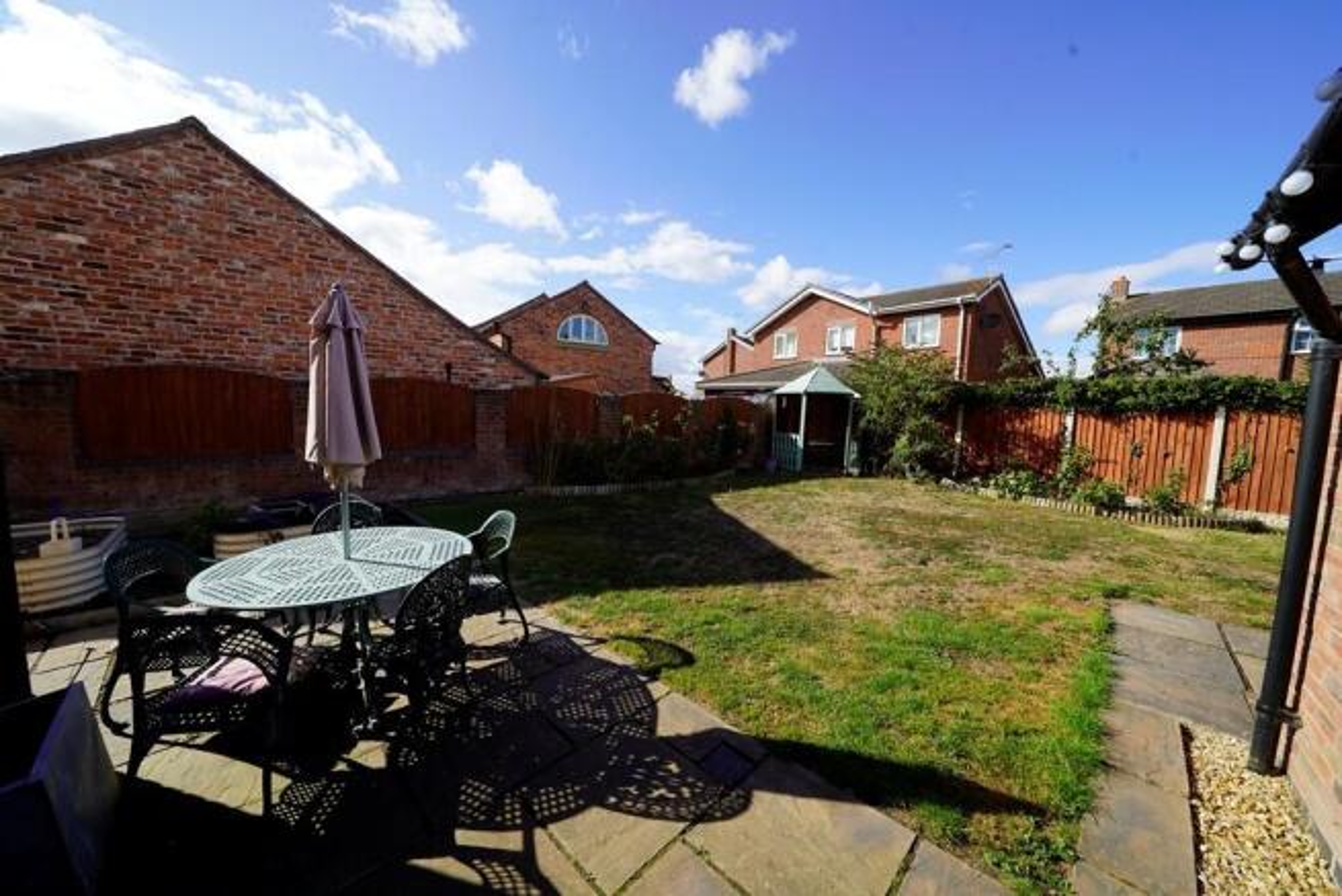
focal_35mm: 12
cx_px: 671
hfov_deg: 112.6
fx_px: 447
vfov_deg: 90.0
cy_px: 448
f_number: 9
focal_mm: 12
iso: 100
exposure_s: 1/125
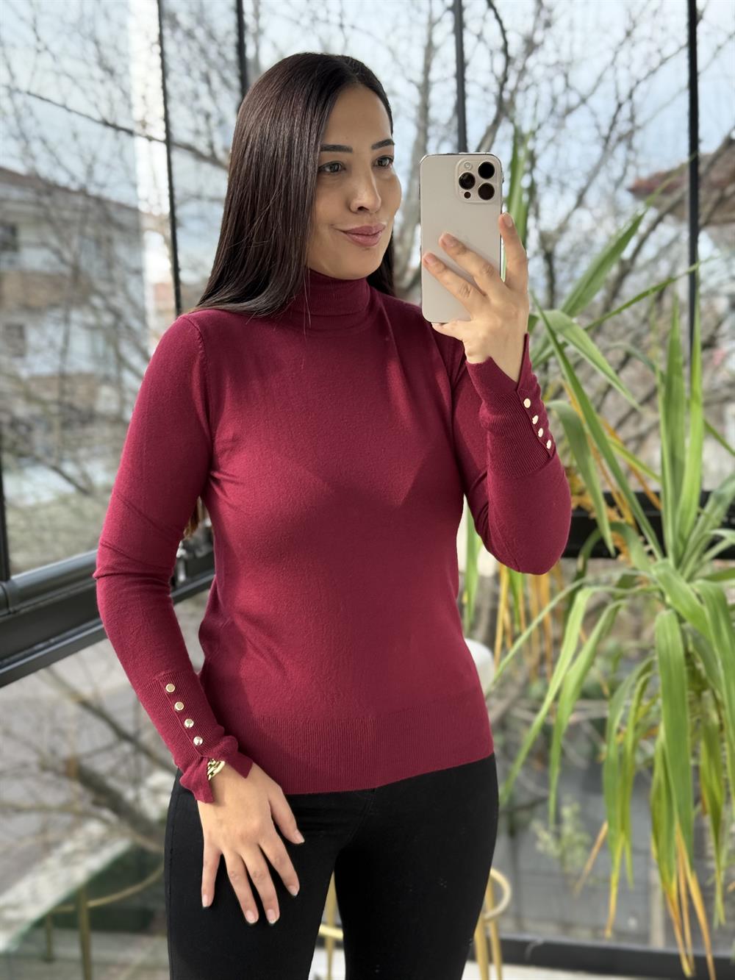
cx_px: 368
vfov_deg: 39.7
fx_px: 1359
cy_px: 490
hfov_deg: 30.3
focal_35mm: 48
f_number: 1.78
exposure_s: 1/243
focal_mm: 6.76
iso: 100
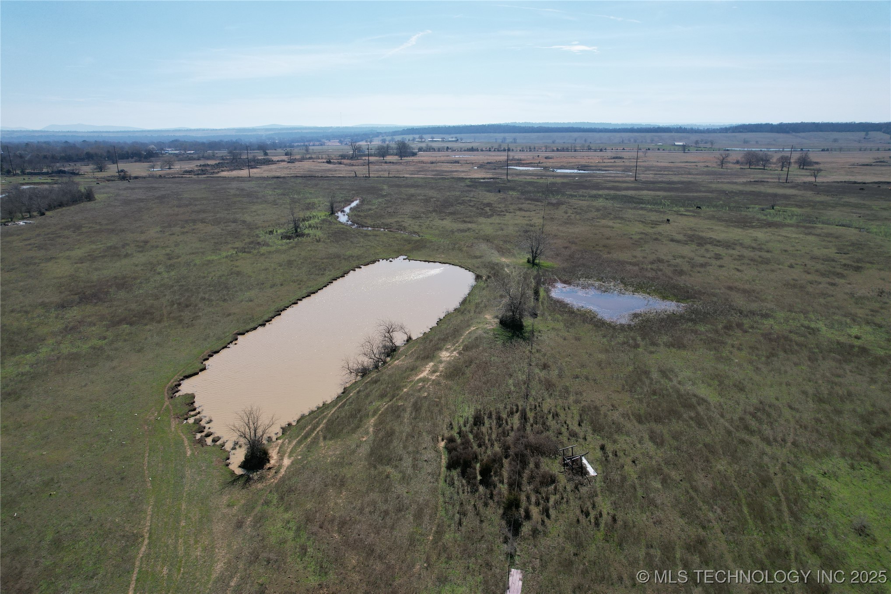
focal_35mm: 22
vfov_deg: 57.2
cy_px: 297
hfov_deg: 78.6
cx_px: 446
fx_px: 544
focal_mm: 8.38
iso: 200
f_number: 2.8
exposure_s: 1/4000
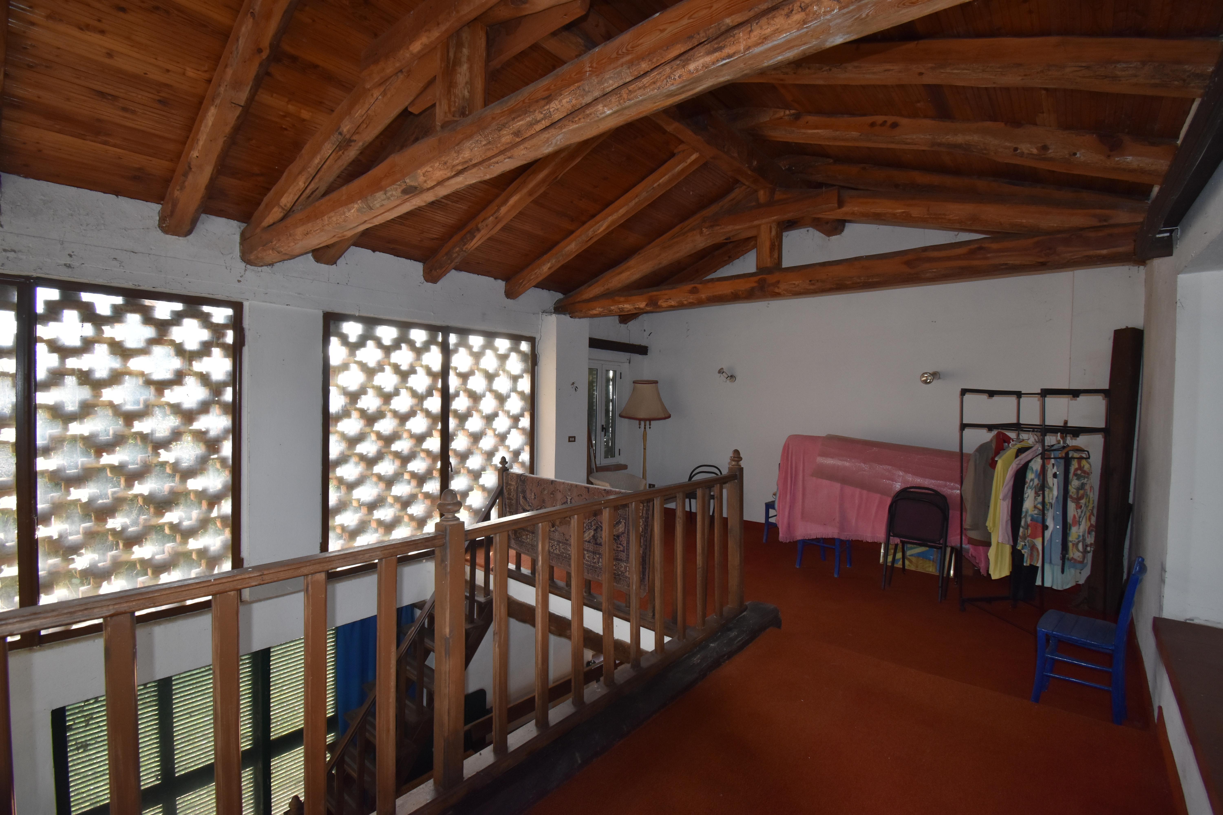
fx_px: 510
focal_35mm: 15
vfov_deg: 77.3
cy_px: 408
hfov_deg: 100.4
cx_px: 612
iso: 800
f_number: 5.6
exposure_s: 1/125
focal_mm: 10
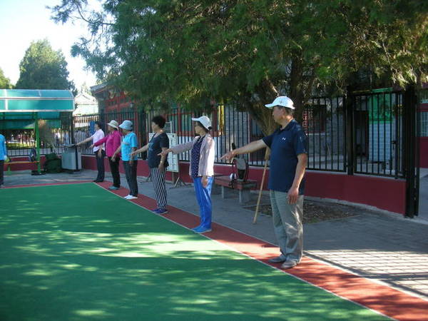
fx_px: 433
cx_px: 214
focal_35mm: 35
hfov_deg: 52.6
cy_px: 160
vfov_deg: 40.7
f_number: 2.8
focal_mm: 5.8
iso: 50
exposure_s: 1/152
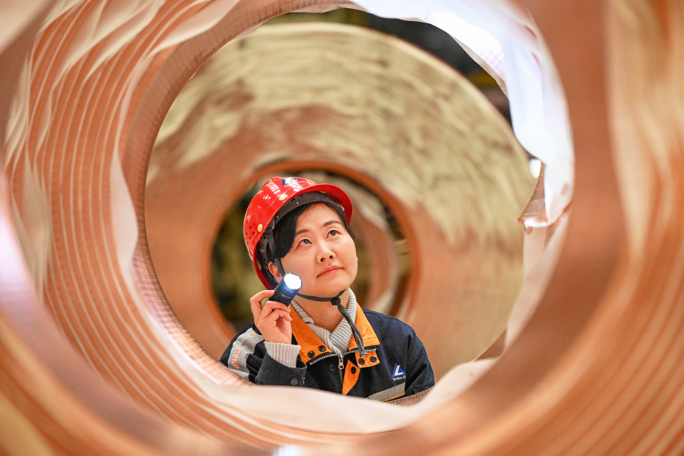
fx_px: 2945
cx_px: 342
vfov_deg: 8.9
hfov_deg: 13.2
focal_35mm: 155
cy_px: 228
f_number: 3.2
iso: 6400
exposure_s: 1/400
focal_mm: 155
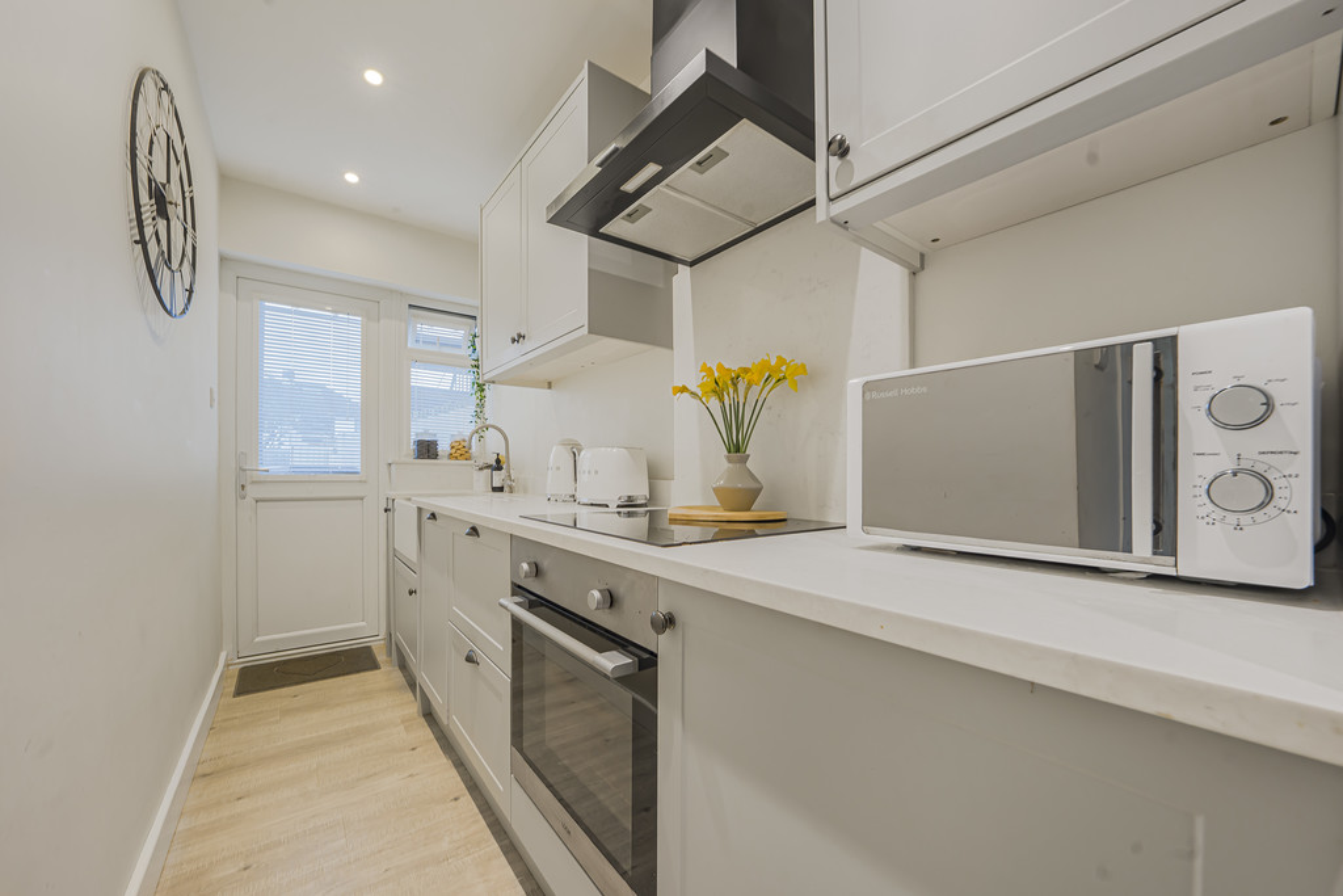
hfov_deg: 112.6
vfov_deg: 90.0
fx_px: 448
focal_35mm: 12
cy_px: 448
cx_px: 672
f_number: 9
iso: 320
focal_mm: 12
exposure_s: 1/2
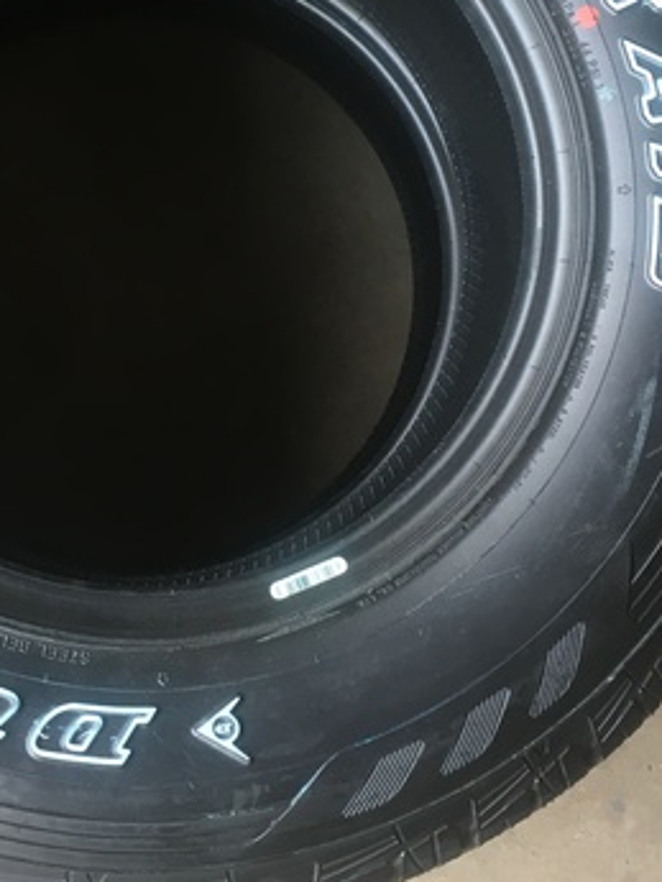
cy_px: 187
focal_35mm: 63
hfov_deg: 23.0
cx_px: 127
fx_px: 1605
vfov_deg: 30.0
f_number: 2.2
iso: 64
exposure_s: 1/33
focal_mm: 4.15
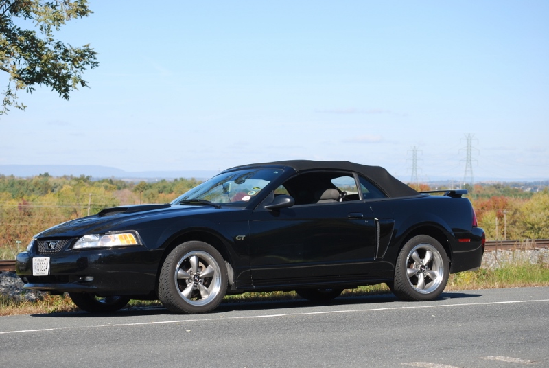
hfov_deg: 20.0
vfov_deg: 13.5
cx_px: 274
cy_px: 184
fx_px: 1558
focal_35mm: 102
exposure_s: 1/200
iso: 100
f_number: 6.3
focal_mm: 68
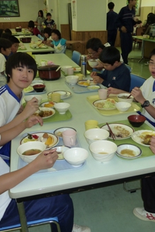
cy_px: 116
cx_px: 91
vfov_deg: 54.4
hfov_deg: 37.7
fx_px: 226
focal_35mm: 35
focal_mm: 4.1
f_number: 3.3
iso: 125
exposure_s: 1/30
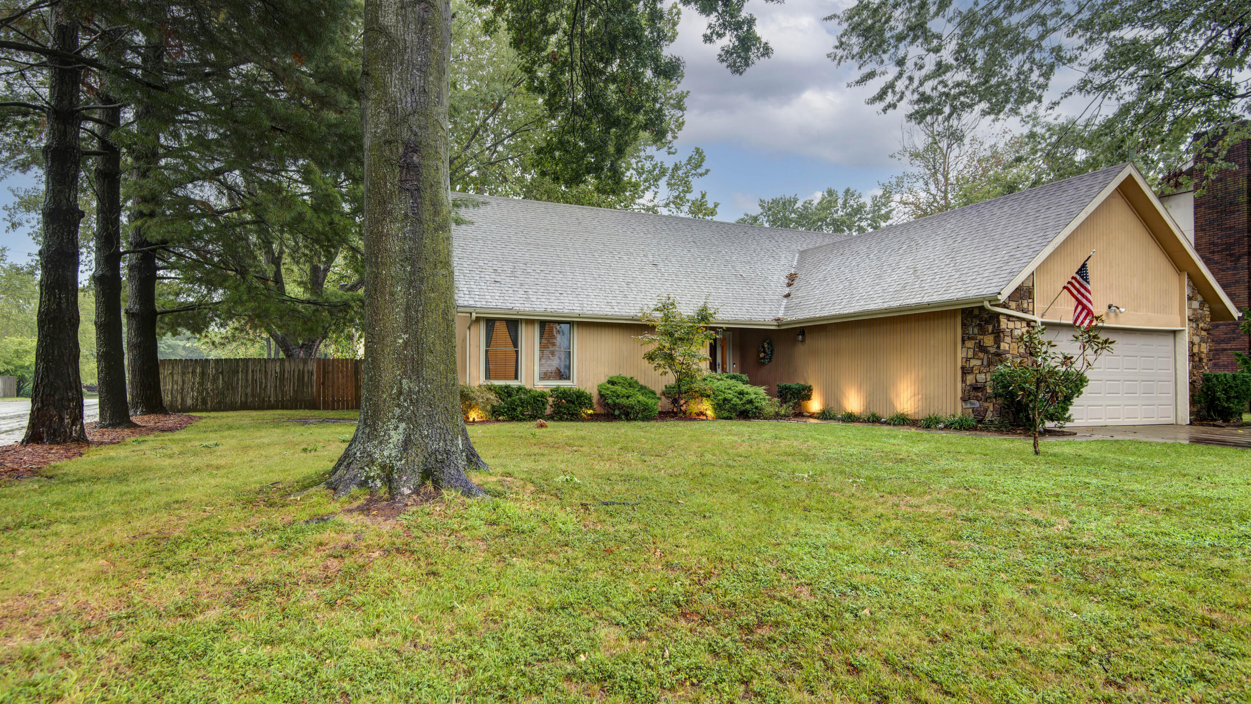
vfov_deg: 53.6
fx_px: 697
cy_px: 349
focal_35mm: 21
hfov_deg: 83.8
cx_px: 625
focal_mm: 20
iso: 100
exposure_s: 1/5
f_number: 6.3
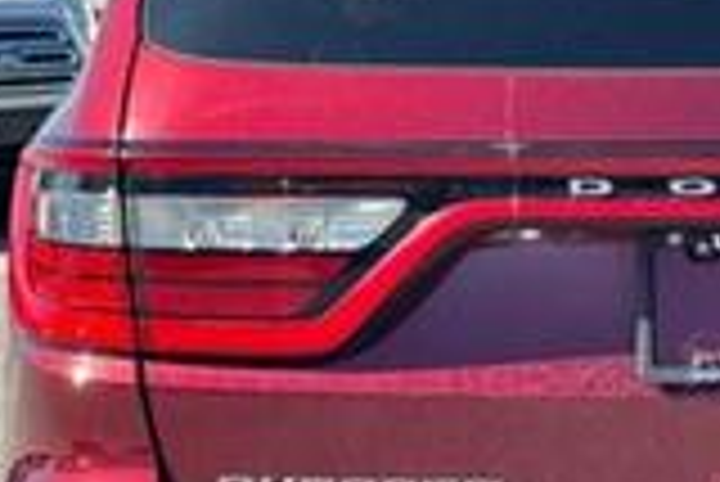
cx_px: 738
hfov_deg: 12.9
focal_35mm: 157
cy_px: 351
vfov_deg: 8.8
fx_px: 3143
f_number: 1.78
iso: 64
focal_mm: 6.76
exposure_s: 1/1458
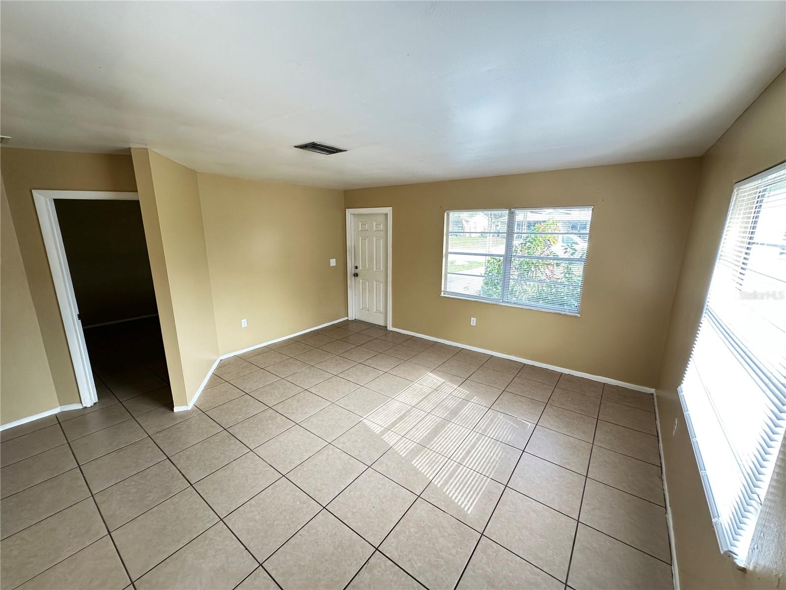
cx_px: 393
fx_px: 318
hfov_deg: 102.1
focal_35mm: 14
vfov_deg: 85.7
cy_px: 295
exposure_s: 1/99
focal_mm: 2.22
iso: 160
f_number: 2.2
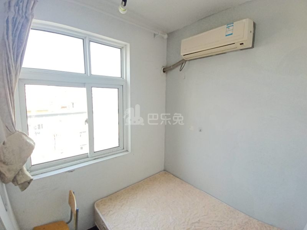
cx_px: 154
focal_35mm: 17
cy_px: 115
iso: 155
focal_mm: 1.78
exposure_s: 1/100
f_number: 2.4
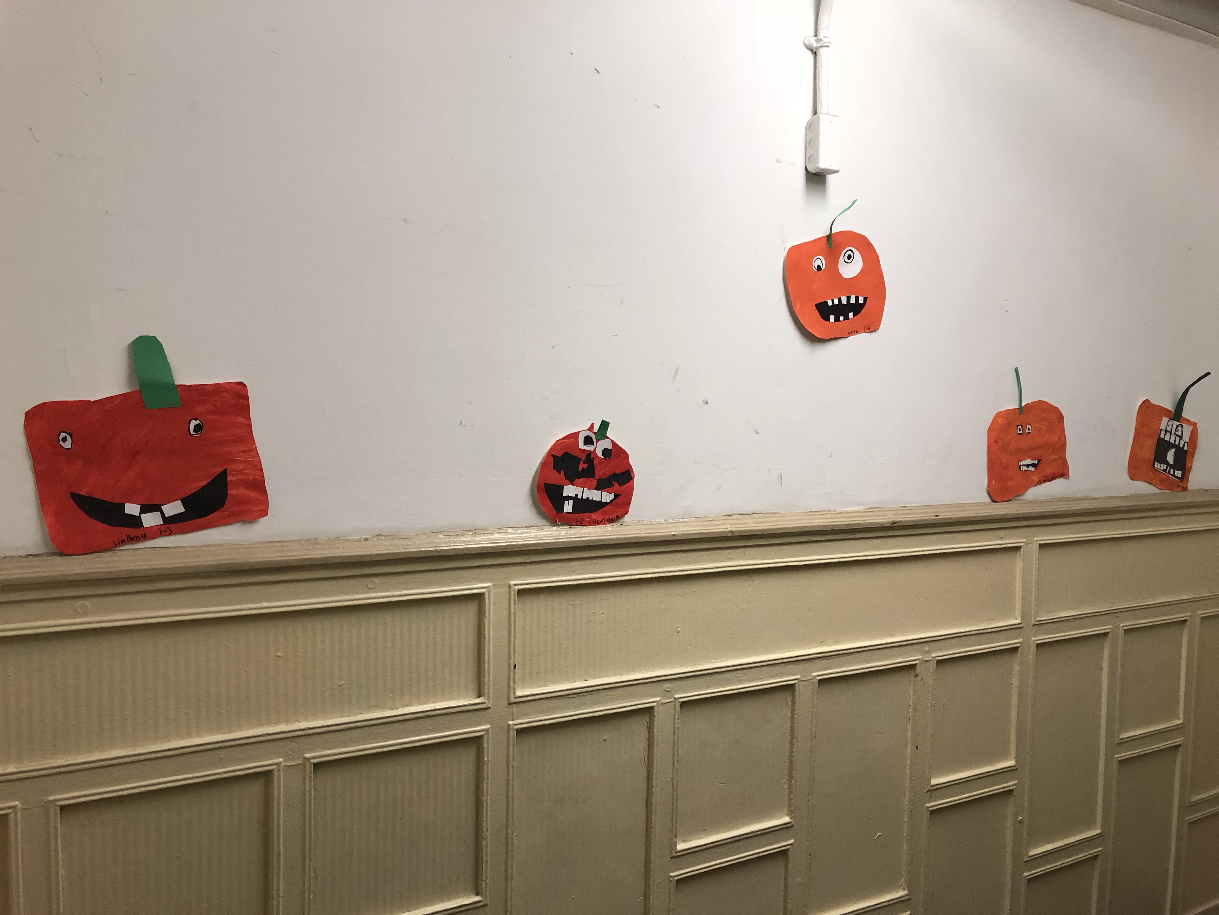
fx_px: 1021
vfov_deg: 48.2
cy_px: 458
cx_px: 610
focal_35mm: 29
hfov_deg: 61.7
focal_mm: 3.99
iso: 125
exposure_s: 1/120
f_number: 1.8
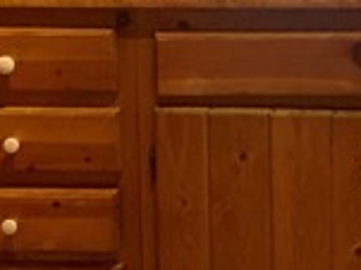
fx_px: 1146
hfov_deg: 16.6
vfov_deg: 12.6
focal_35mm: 110
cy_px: -170
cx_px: 502
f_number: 1.8
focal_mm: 4.25
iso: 250
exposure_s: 1/40
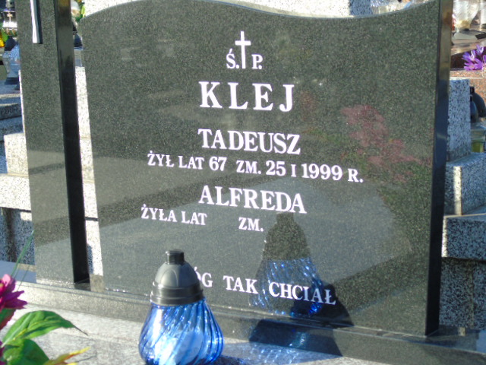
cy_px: 182
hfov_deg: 20.9
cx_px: 243
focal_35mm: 94
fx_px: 1320
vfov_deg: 15.7
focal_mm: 17
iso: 100
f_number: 4.3
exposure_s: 1/250
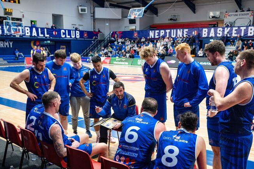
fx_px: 261
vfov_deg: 35.8
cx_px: 134
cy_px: 96
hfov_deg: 51.9
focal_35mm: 37
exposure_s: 1/200
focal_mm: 30
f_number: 4
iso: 3200
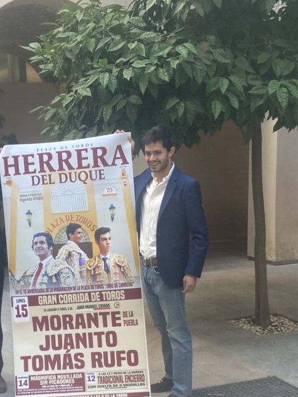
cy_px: 268
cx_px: 60
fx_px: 609
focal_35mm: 53
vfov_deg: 35.8
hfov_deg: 27.0
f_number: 1.8
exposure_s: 1/120
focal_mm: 3.99
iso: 64
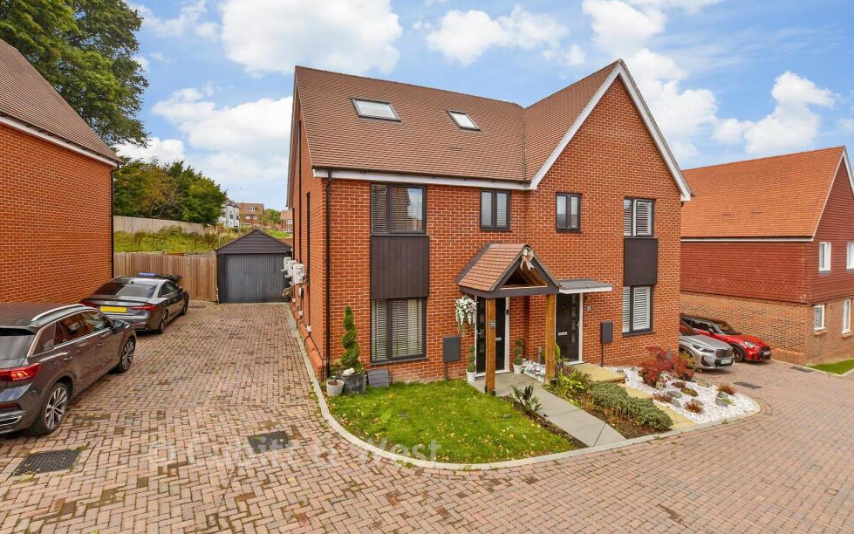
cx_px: 437
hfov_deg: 97.8
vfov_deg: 71.2
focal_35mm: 16
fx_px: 372
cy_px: 248
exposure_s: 1/500
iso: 160
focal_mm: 10
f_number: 8
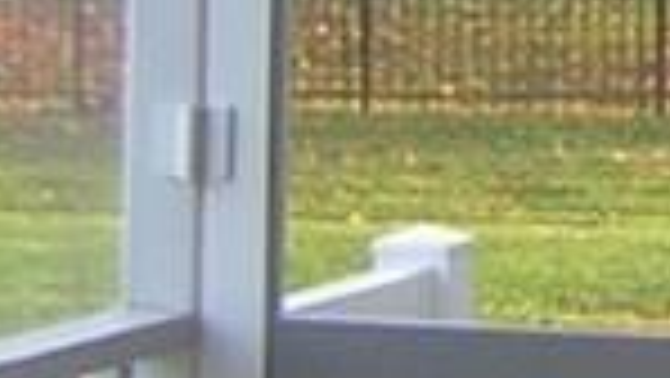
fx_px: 4782
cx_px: 1425
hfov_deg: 7.6
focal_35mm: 269
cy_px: -148
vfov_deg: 4.5
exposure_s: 1/56
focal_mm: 4.7
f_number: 2.6
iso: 50
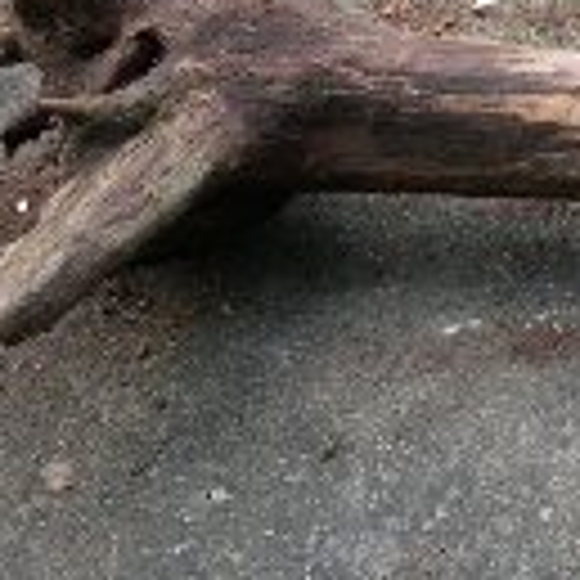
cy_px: 139
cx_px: 805
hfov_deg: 15.7
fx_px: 1971
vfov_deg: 16.6
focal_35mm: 104
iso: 50
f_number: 4.8
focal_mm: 7.8
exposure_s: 1/65.2
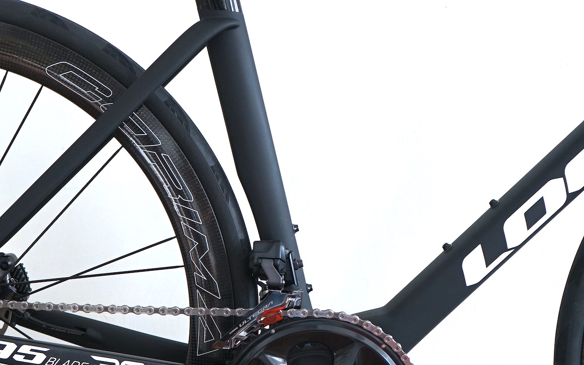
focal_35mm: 68
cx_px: 201
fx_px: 1082
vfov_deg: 19.1
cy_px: 200
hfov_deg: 30.0
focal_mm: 34
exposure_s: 1/160
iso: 400
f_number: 4
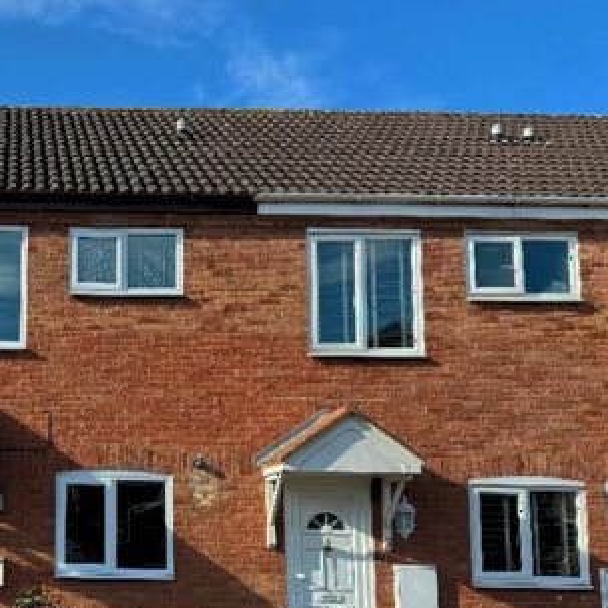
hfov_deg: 32.4
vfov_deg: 34.2
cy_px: 426
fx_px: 974
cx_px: 28
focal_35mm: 49
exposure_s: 1/2710
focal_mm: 6.86
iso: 80
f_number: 1.78
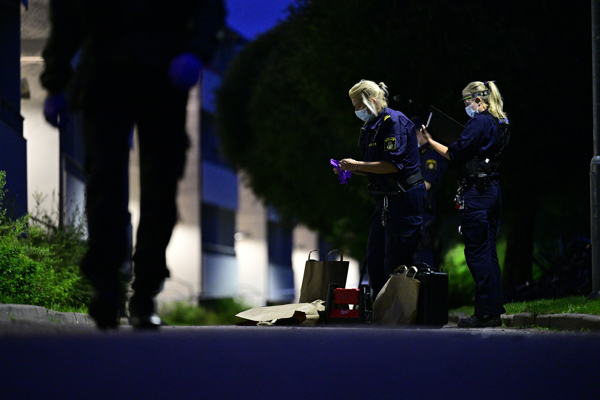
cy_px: 200
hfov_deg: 10.3
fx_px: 3333
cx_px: 300
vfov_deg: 6.9
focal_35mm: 200
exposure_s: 1/60
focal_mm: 200
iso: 8000
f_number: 2.8
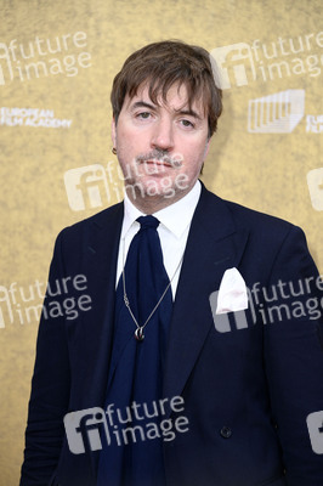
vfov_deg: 13.7
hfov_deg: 9.1
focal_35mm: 150
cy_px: 243
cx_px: 162
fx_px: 2022
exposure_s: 1/250
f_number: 5.6
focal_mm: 150
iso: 1000
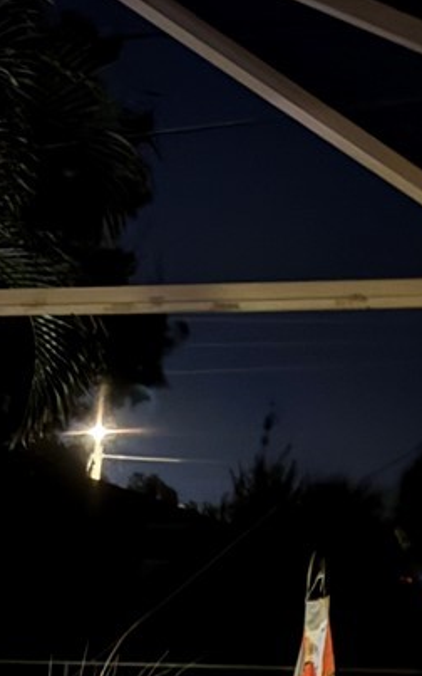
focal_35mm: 101
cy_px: 946
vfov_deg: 18.7
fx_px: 1858
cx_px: -554
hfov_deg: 11.1
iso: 1600
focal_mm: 6.76
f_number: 1.78
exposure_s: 1/2
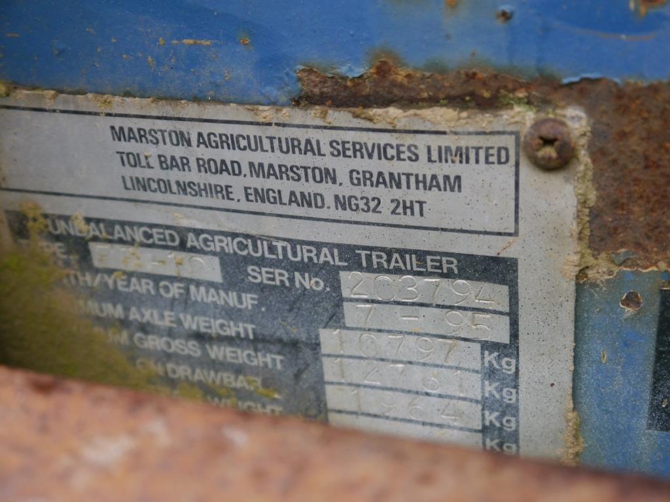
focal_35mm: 52
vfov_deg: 28.0
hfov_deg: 36.8
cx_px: 335
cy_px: 251
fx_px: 1006
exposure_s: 1/125
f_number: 4.7
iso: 640
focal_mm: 26
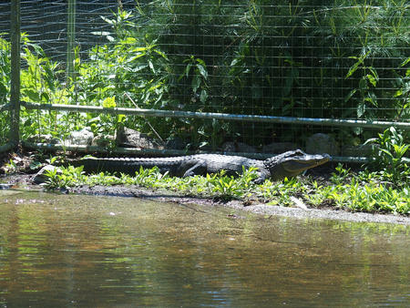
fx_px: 2157
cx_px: 205
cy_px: 154
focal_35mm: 182
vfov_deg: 8.2
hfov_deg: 10.9
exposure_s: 1/500
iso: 100
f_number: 3.2
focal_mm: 38.6
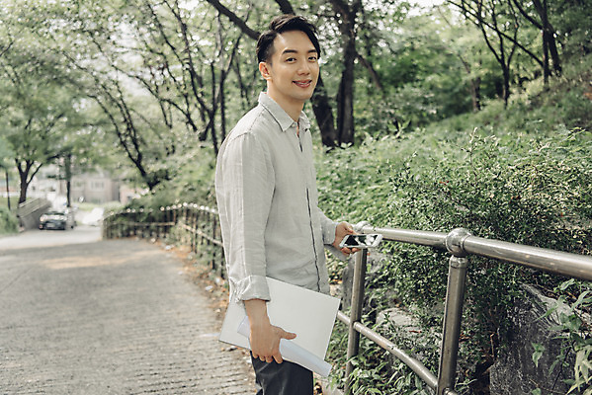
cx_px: 296
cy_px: 198
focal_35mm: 40
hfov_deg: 48.4
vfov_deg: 33.4
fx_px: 658
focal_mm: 40
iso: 320
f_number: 2.8
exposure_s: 1/200
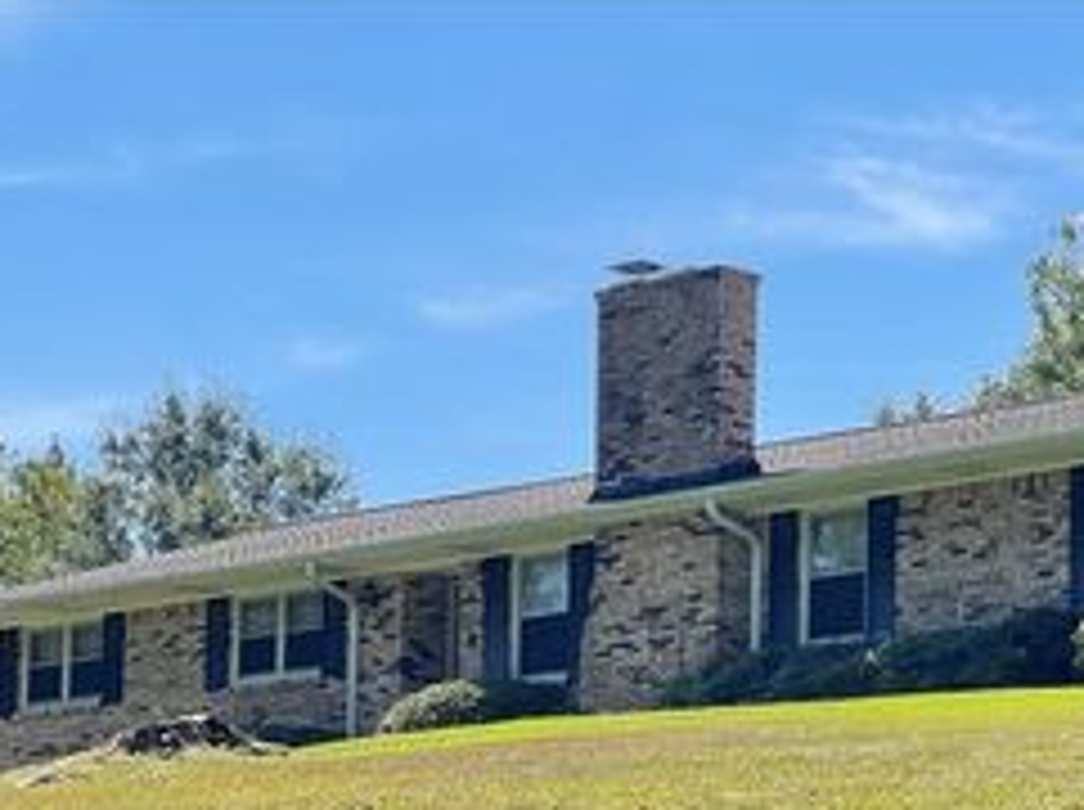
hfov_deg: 14.7
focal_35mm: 133
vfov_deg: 11.0
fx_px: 4159
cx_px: 963
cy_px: 839
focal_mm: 7.5
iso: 20
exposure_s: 1/889
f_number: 2.2
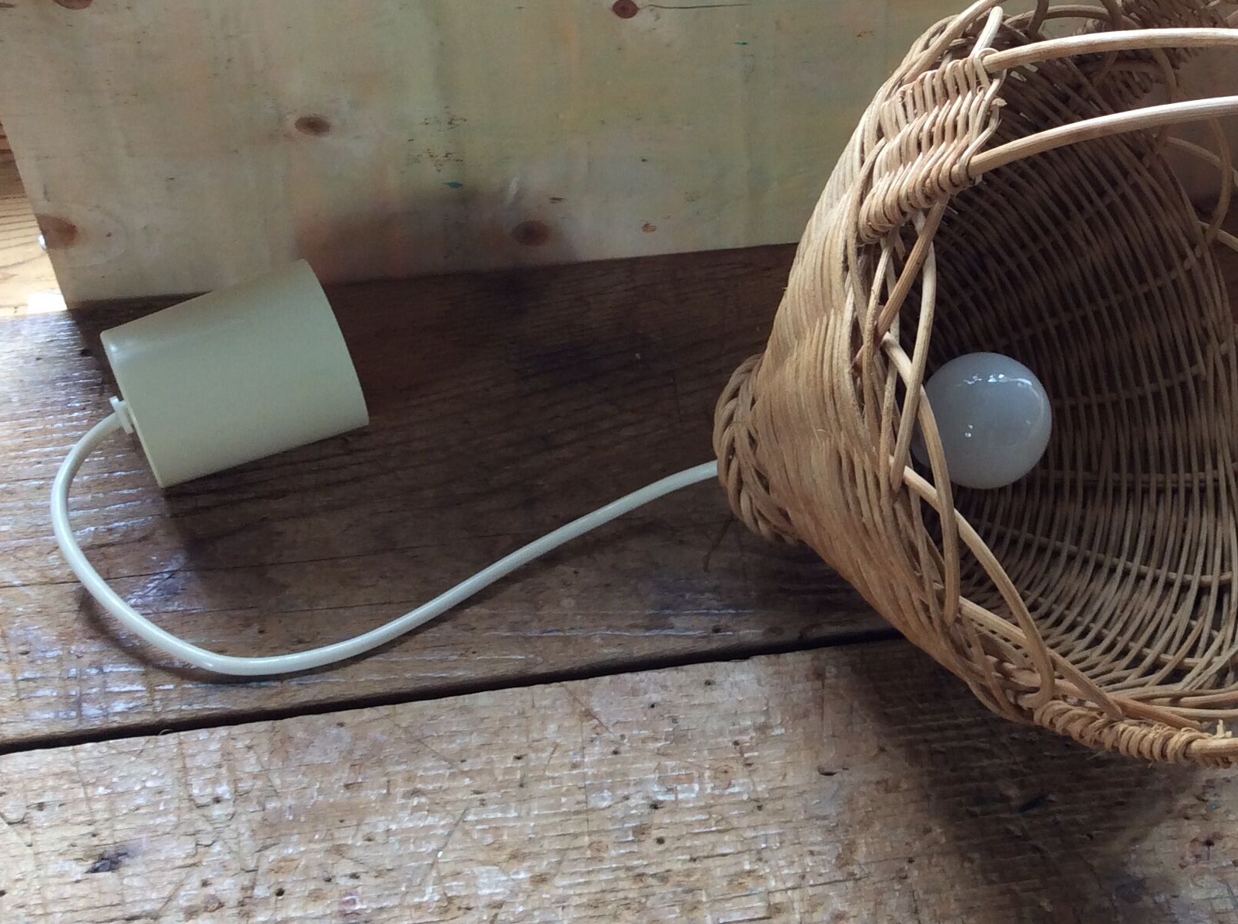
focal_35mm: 52
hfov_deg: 36.0
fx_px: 1857
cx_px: 928
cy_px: 348
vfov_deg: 27.9
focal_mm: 3.3
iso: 50
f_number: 2.4
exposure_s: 1/25
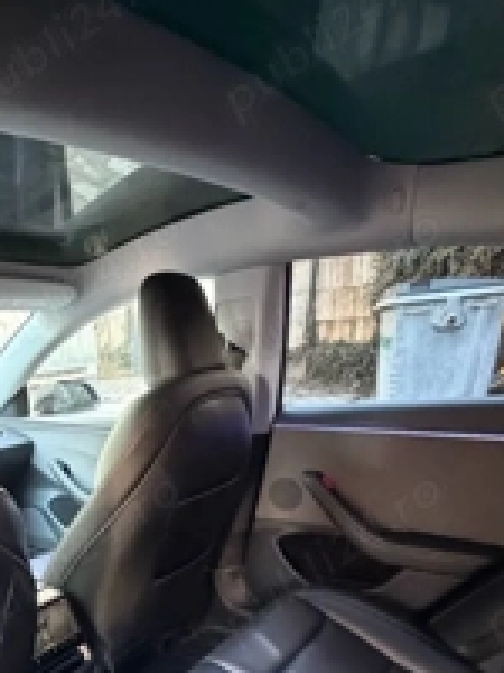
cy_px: 599
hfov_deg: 48.2
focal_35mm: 28
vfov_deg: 55.5
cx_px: 138
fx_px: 544
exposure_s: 1/53
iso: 1250
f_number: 2.2
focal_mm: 2.22
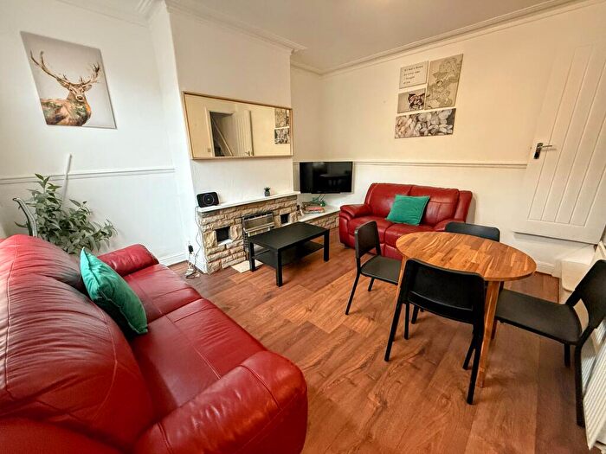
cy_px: 227
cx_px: 303
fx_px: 245
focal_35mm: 14
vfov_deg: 85.7
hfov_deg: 102.1
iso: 500
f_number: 2.2
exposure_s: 1/60
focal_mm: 2.22
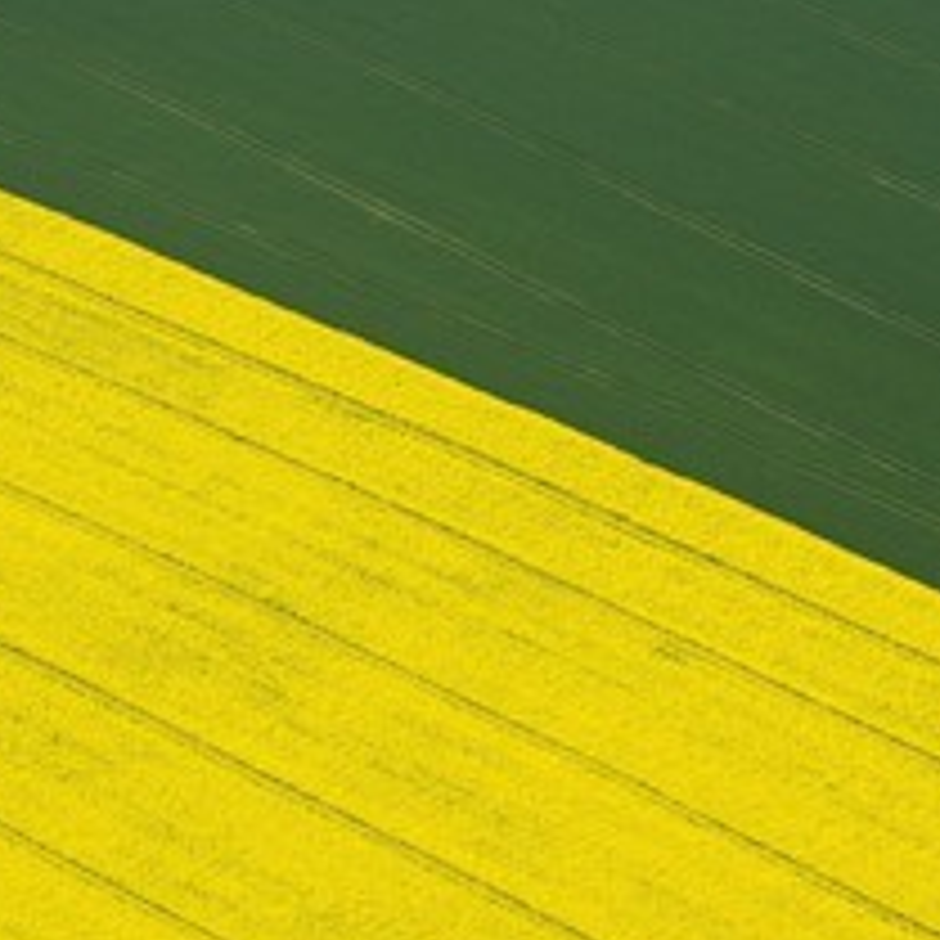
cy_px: 544
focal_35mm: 231
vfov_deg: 7.6
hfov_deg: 7.6
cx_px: 805
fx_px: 7097
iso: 400
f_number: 5
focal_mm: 135
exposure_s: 1/1600
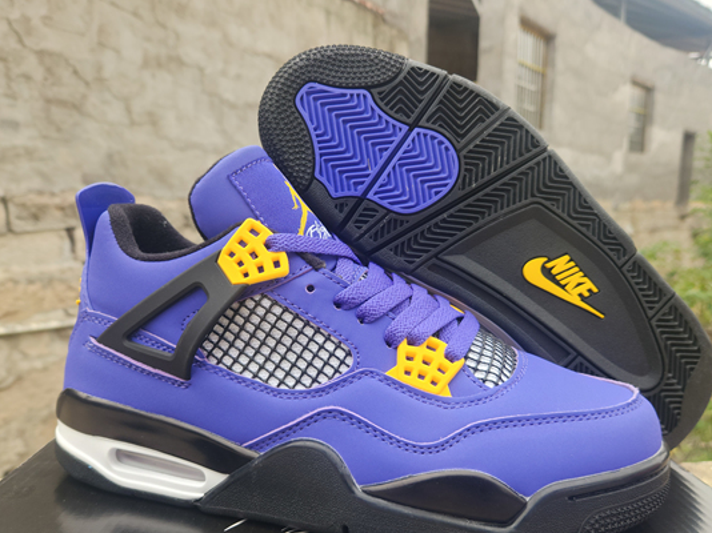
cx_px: 363
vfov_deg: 49.6
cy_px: 298
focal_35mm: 28
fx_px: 576
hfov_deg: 63.5
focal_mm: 5.4
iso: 20
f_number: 1.8
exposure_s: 1/100
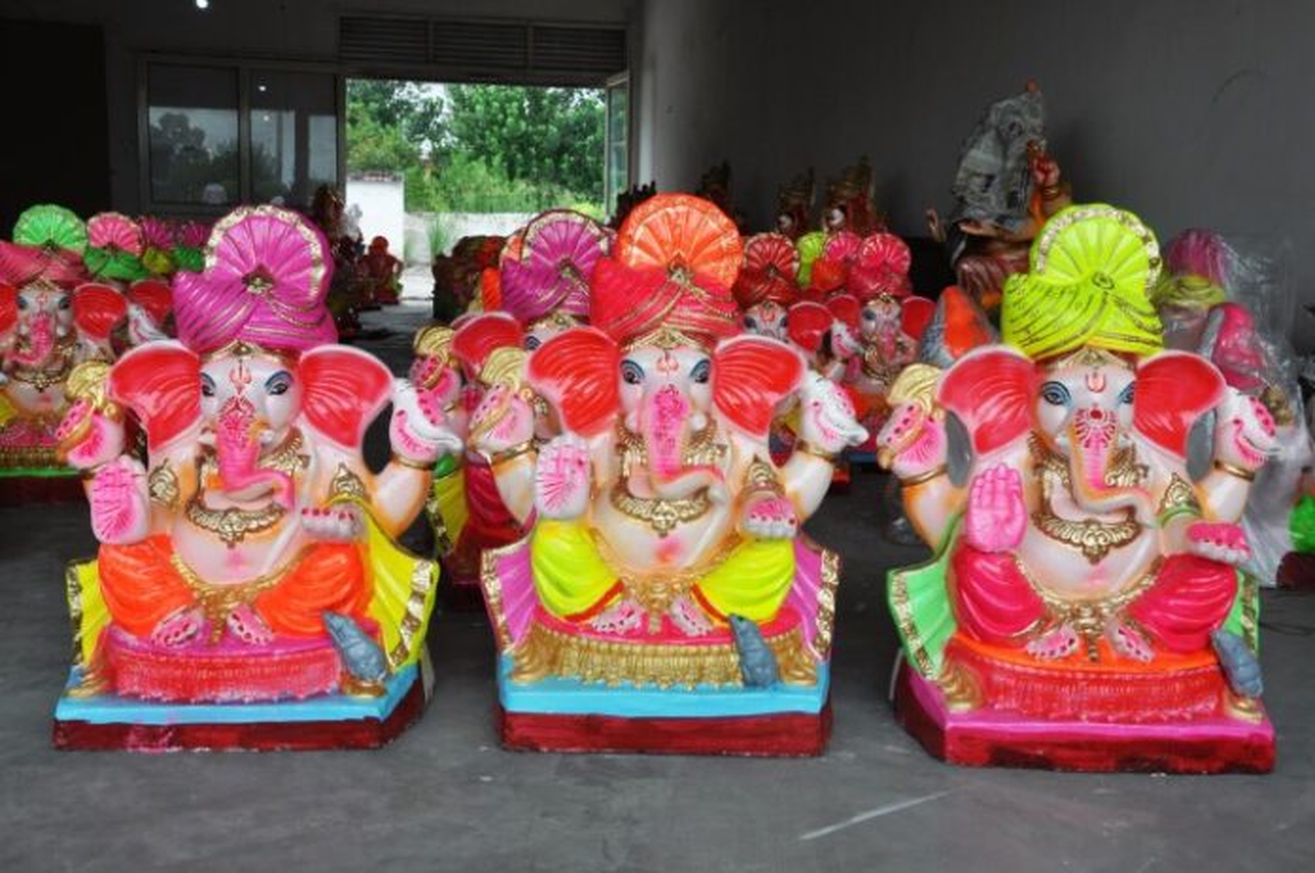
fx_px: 1532
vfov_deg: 31.8
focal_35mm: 42
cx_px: 658
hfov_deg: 46.5
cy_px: 436
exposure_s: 1/125
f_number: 11
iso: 200
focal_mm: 28
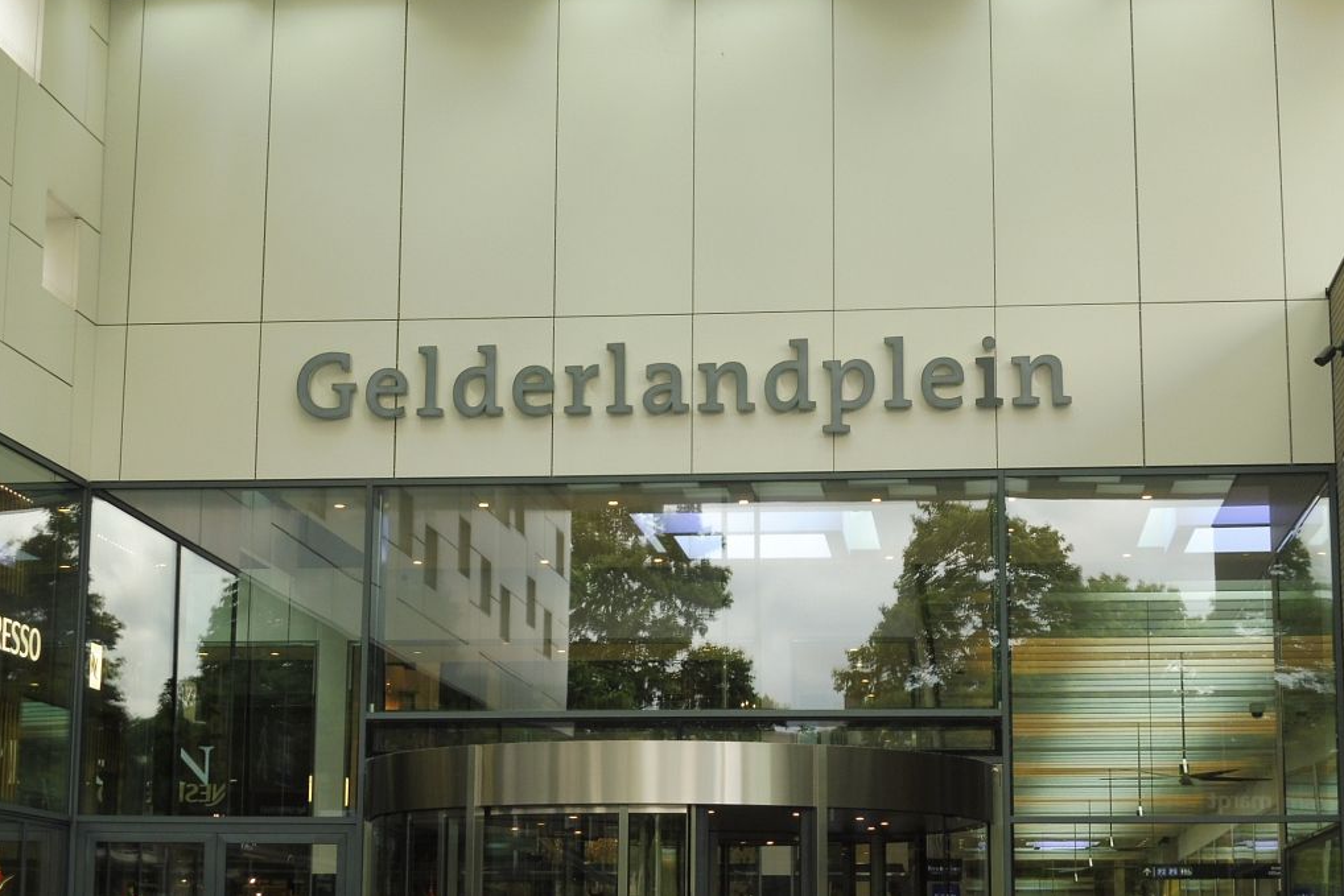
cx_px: 671
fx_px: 2726
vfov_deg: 18.7
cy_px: 466
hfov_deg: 27.7
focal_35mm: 73
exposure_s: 1/60
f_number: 5
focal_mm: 12.5
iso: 125
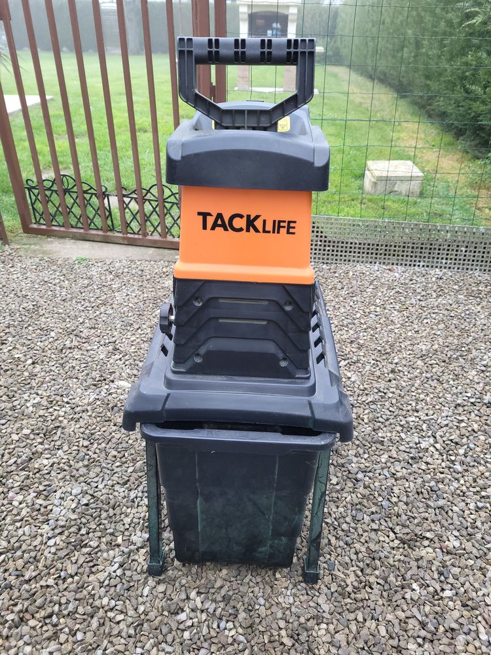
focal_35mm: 26
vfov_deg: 67.3
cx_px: 246
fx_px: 492
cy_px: 328
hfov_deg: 53.1
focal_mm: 5.4
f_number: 1.8
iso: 80
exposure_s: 1/100
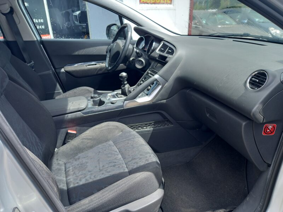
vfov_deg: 54.9
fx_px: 204
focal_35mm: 25
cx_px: 142
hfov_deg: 69.4
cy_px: 106
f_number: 2
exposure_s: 1/109
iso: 25
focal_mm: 4.6
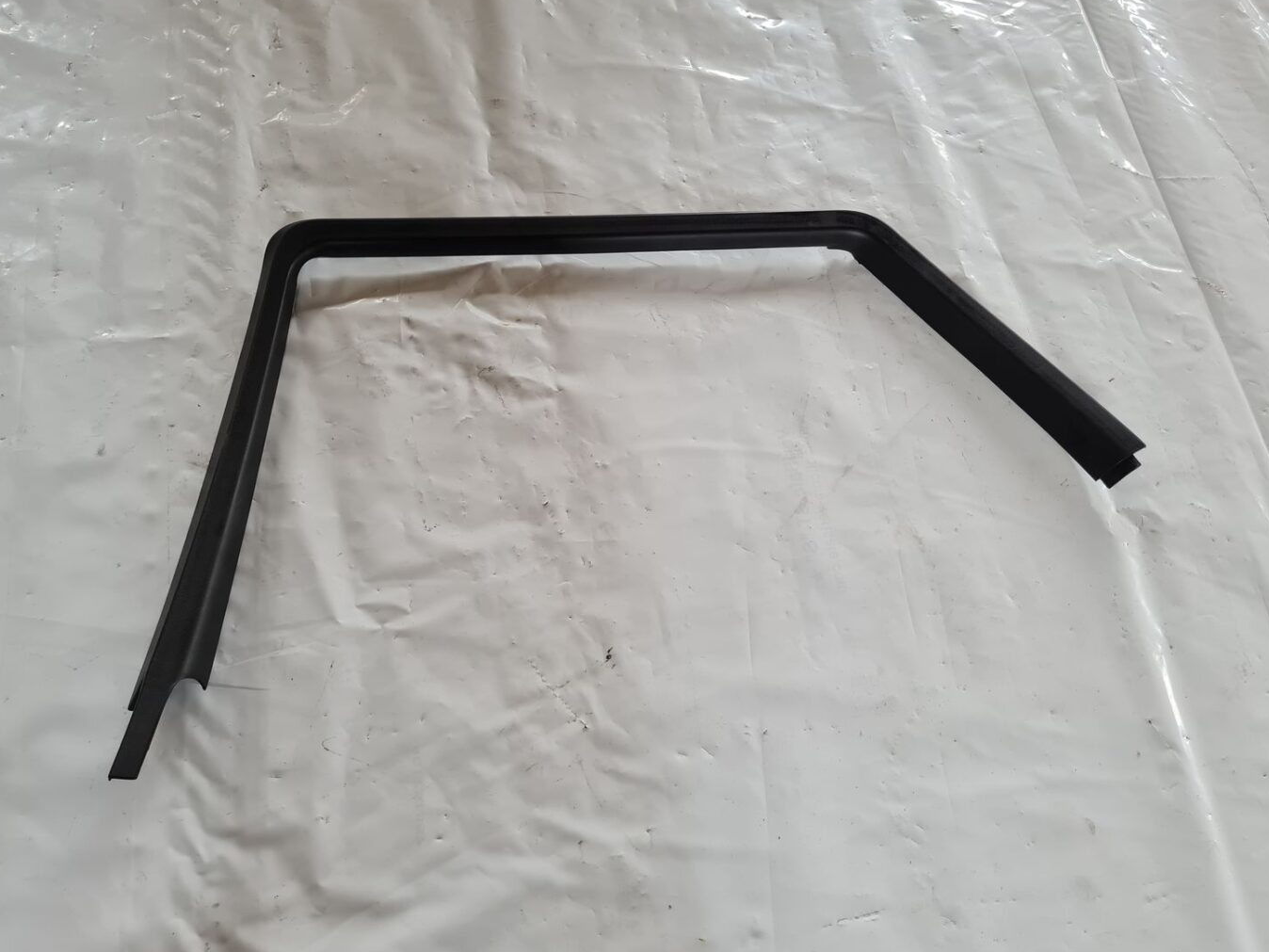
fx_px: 990
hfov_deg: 65.3
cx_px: 621
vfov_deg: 51.4
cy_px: 468
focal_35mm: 27
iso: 160
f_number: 1.8
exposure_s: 1/120
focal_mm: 5.4
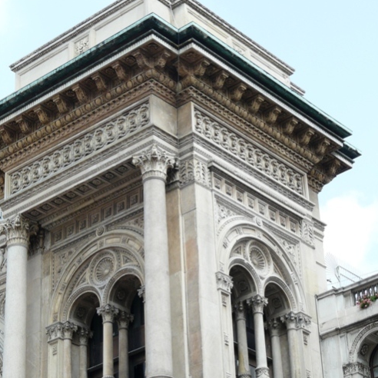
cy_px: 220
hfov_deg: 16.7
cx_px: 189
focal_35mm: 104
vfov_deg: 16.7
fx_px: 1285
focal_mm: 14.3
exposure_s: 1/200
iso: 100
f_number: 5
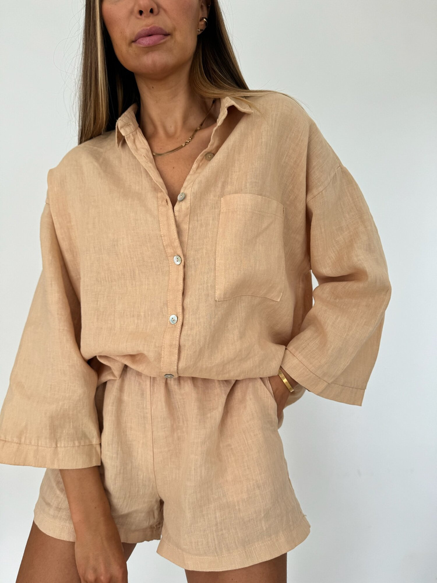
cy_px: 292
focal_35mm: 24
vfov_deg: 71.6
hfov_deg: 56.8
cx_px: 218
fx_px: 404
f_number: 1.78
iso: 80
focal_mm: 6.76
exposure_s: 1/121
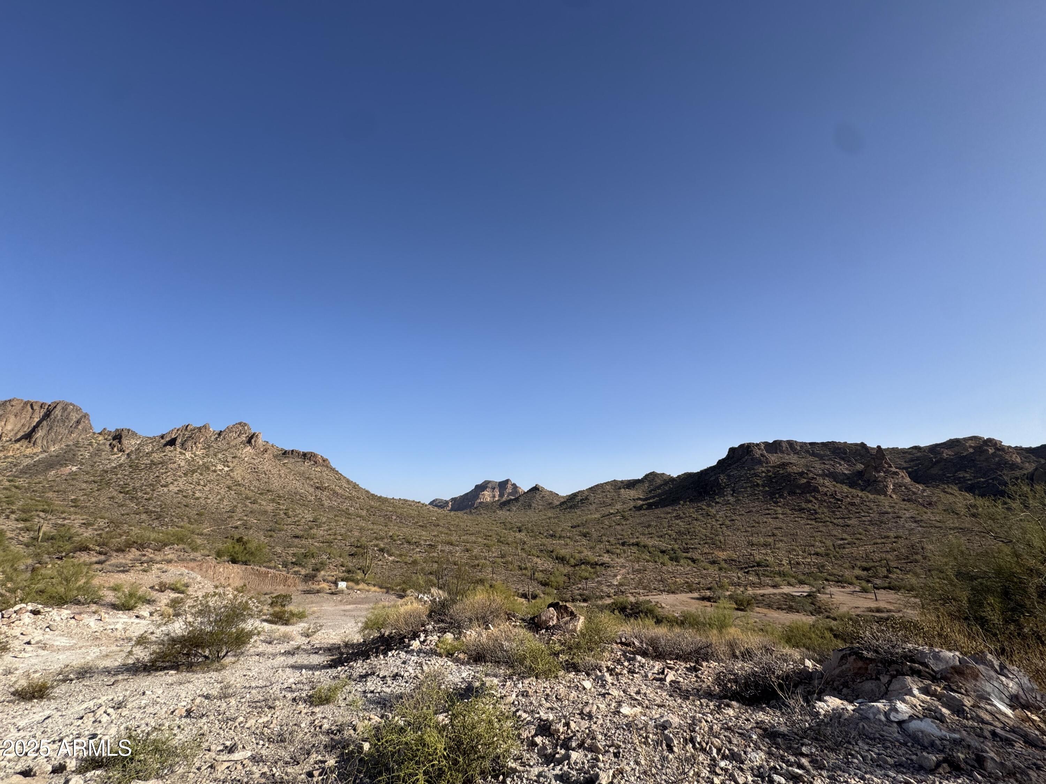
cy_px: 392
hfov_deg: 102.1
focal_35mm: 14
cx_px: 523
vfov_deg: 85.7
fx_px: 423
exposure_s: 1/2208
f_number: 2.2
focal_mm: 2.22
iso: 50
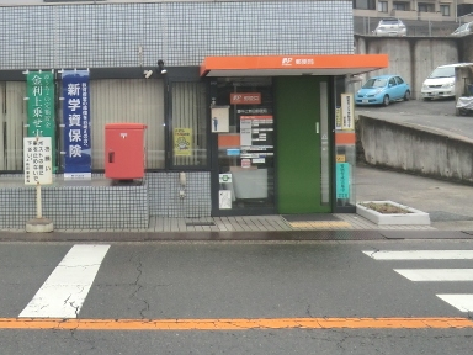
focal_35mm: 40
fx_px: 547
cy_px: 111
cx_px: 161
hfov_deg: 46.1
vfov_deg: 35.5
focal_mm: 4.3
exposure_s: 1/250
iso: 80
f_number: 3.2
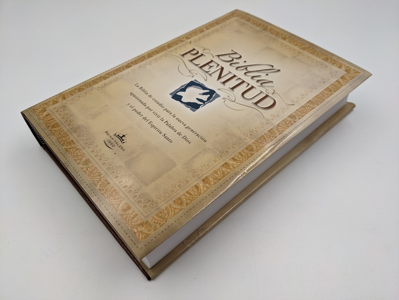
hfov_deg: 65.3
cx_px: 200
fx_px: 311
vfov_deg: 51.4
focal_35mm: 27
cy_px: 150
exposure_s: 1/435
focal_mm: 4.38
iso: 56
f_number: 1.73
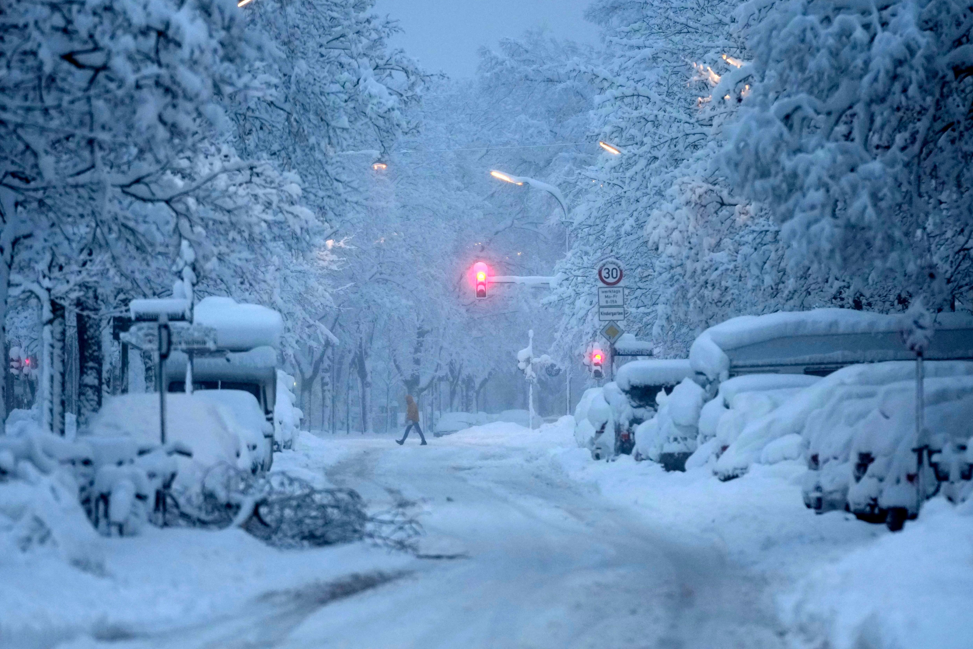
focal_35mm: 303
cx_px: 491
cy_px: 322
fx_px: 8189
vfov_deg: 4.5
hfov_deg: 6.8
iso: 1600
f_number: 2.8
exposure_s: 1/400
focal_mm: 200
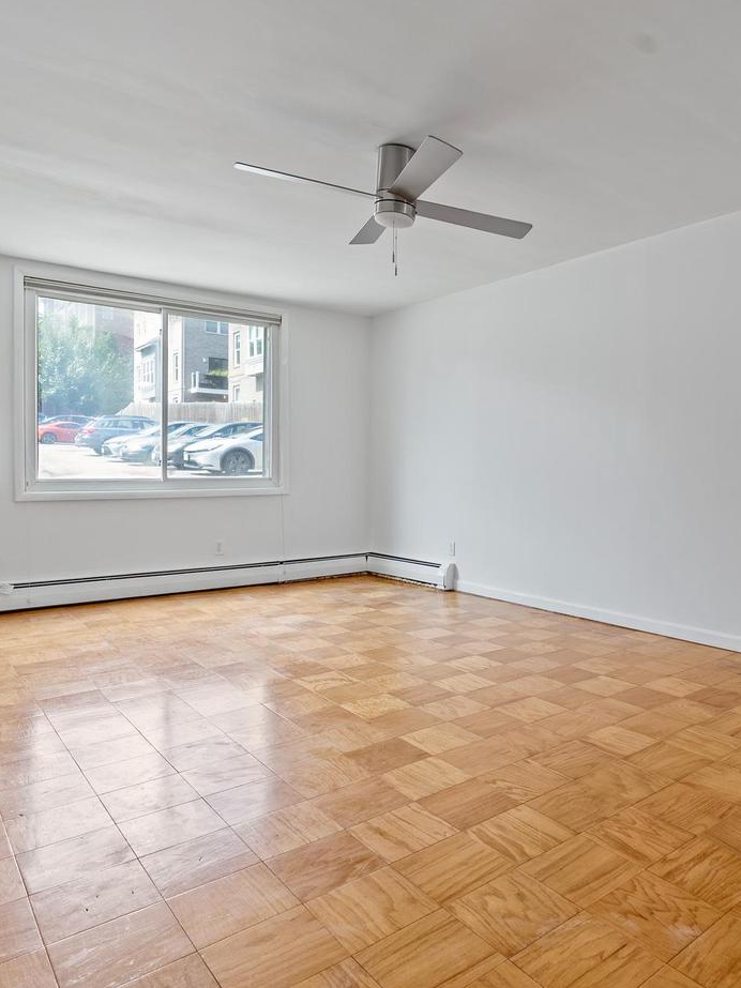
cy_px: 477
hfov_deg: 54.6
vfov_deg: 71.6
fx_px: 685
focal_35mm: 24
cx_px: 541
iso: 200
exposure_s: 1/2.5
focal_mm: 16
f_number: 8
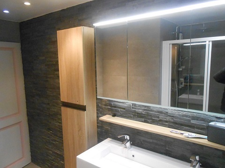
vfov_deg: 53.1
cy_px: 84
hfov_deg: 67.3
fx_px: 169
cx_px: 112
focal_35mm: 26
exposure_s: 1/60
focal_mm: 4.6
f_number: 3.5
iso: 800
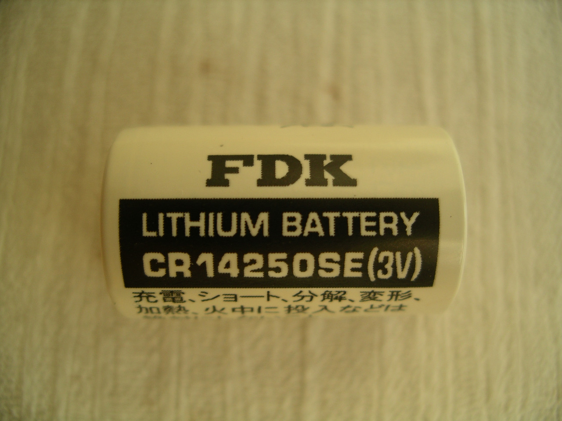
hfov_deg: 50.1
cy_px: 210
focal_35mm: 37
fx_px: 601
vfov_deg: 38.7
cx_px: 281
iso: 64
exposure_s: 1/80
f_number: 2.8
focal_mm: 7.8
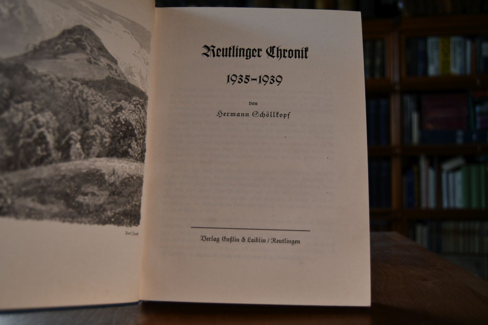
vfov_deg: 36.9
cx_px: 244
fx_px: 488
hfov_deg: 53.1
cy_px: 162
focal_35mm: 36
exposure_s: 1/250
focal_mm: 24
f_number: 3.8
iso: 560
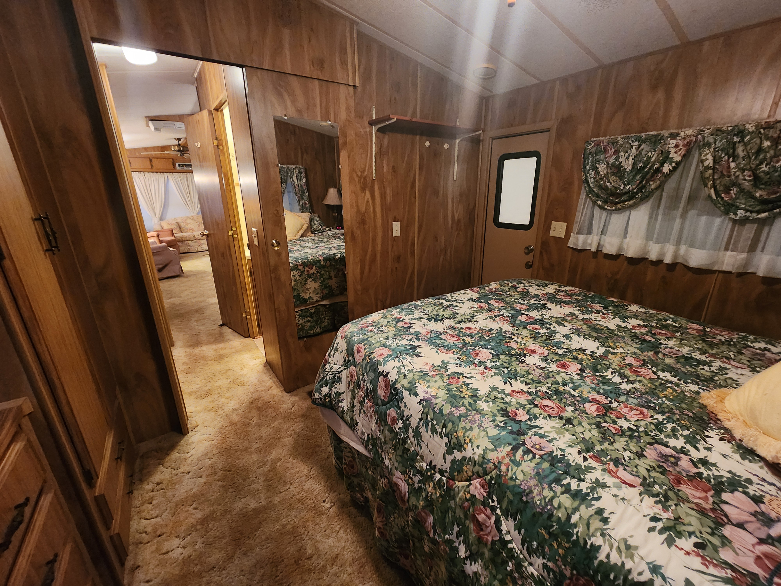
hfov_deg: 106.2
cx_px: 390
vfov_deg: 89.9
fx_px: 293
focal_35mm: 13
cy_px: 293
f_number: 2.2
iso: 800
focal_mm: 2.2
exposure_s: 1/24
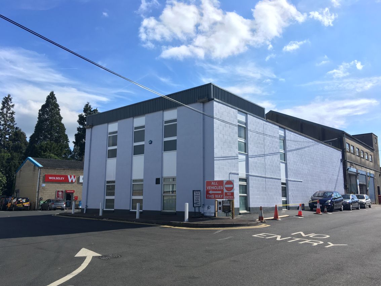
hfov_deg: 61.7
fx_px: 319
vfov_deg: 48.2
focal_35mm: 29
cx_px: 190
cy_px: 143
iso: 25
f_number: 2.2
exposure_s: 1/1183
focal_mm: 4.15
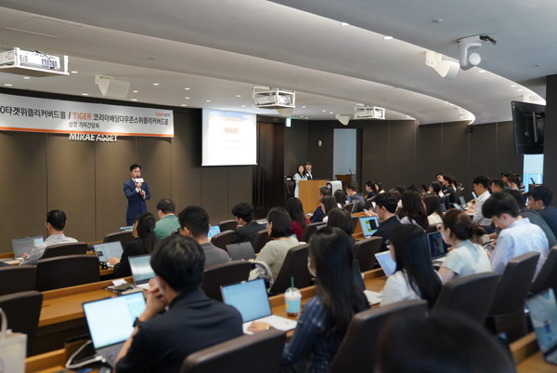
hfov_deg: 49.5
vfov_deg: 34.3
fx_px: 604
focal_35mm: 39
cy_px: 186
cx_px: 278
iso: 1600
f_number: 3.5
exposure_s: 1/160
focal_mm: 39
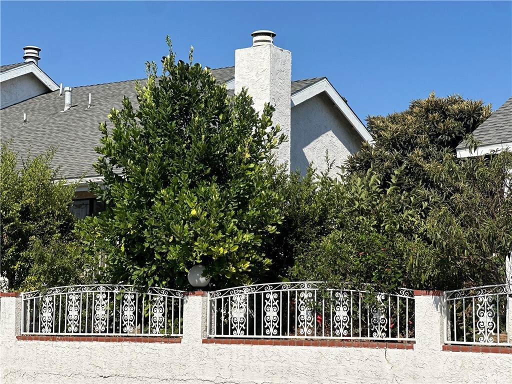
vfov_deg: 19.1
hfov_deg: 25.3
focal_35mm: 77
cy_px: 192
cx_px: 256
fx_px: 1139
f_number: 2.8
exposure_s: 1/769
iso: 32
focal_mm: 9
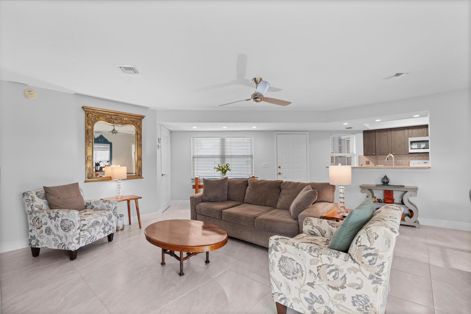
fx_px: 209
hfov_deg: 96.7
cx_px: 236
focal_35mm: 16
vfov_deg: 73.7
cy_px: 157
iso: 100
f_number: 8
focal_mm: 16
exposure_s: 1/3
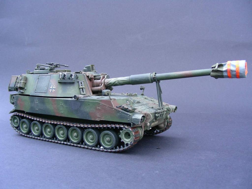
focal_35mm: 38
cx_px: 126
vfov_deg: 37.7
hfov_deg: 49.0
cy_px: 94
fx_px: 277
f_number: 3.5
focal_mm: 6.3
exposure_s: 1/7.4
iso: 50
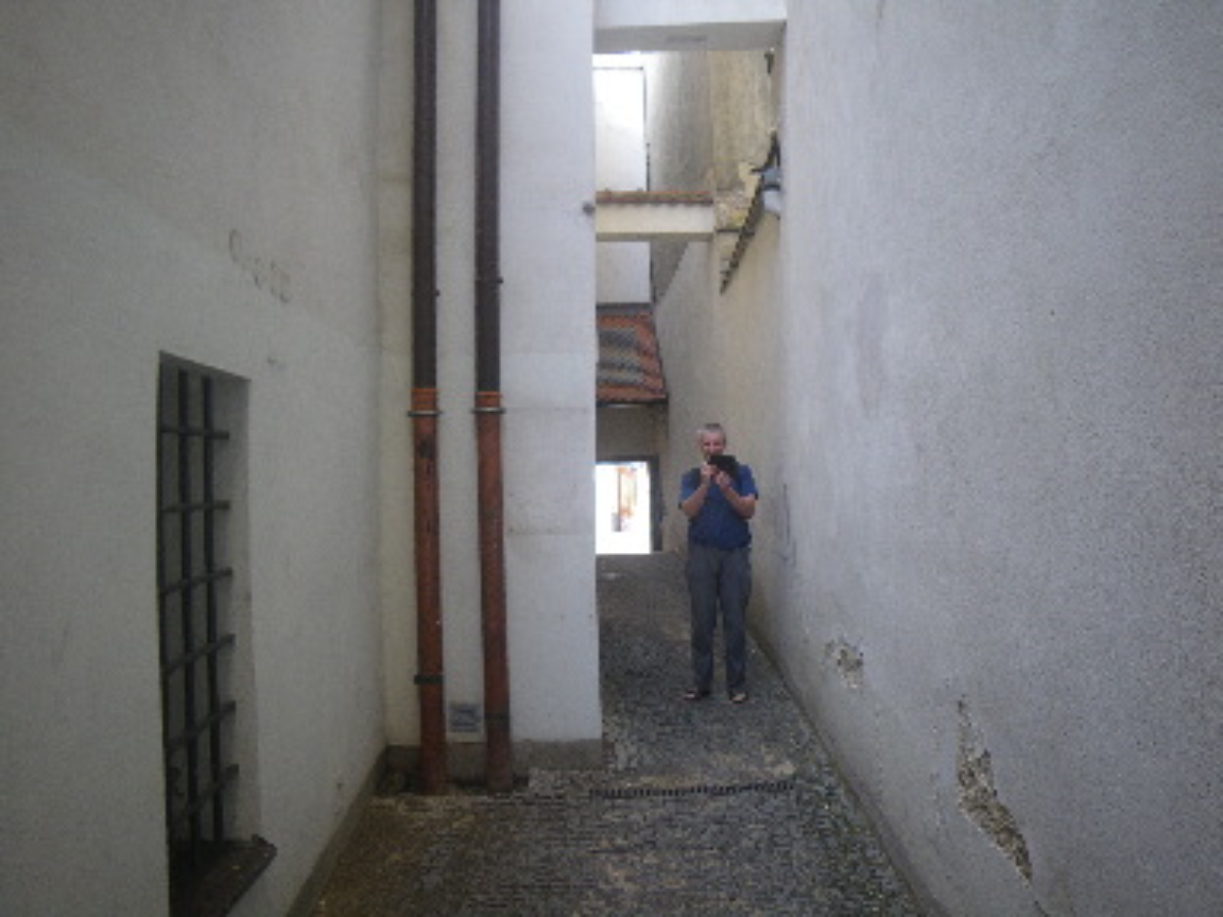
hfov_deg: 63.4
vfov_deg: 49.7
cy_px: 458
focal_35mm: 28
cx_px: 612
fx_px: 989
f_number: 3.5
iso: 64
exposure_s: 1/50
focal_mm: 5
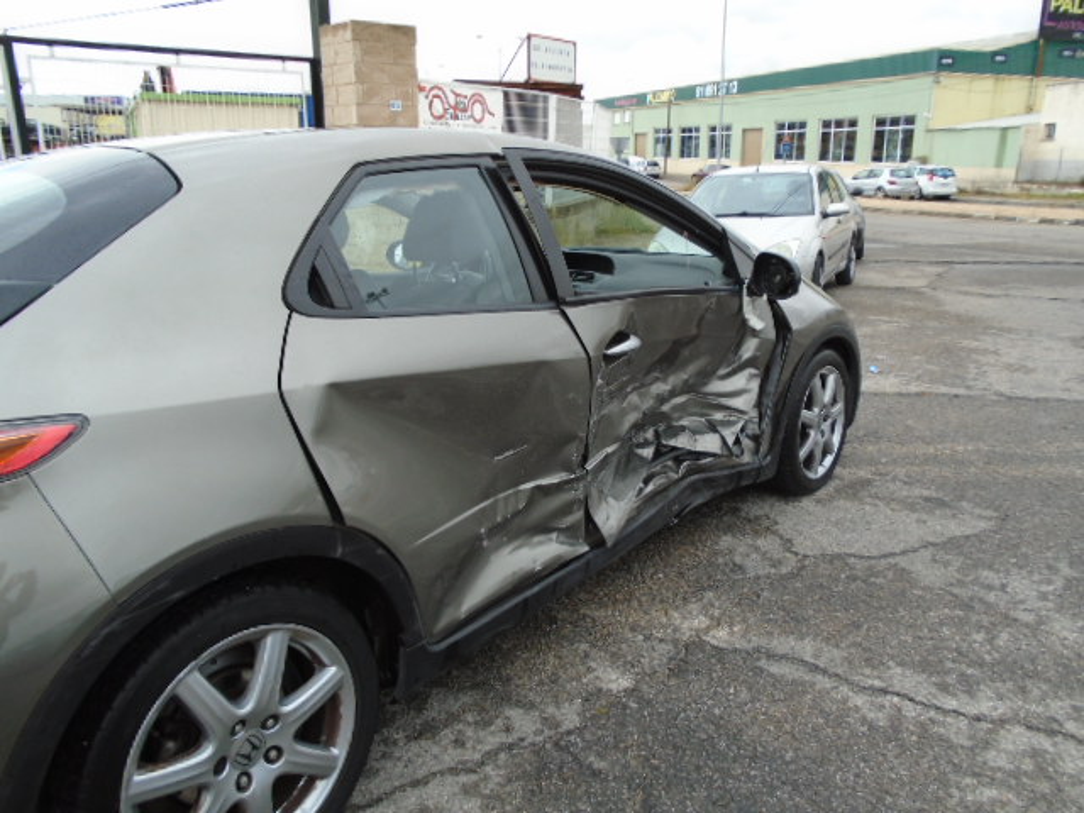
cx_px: 542
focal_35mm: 26
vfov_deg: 53.1
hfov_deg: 67.3
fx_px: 814
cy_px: 406
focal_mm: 4.6
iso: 100
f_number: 3.2
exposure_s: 1/320
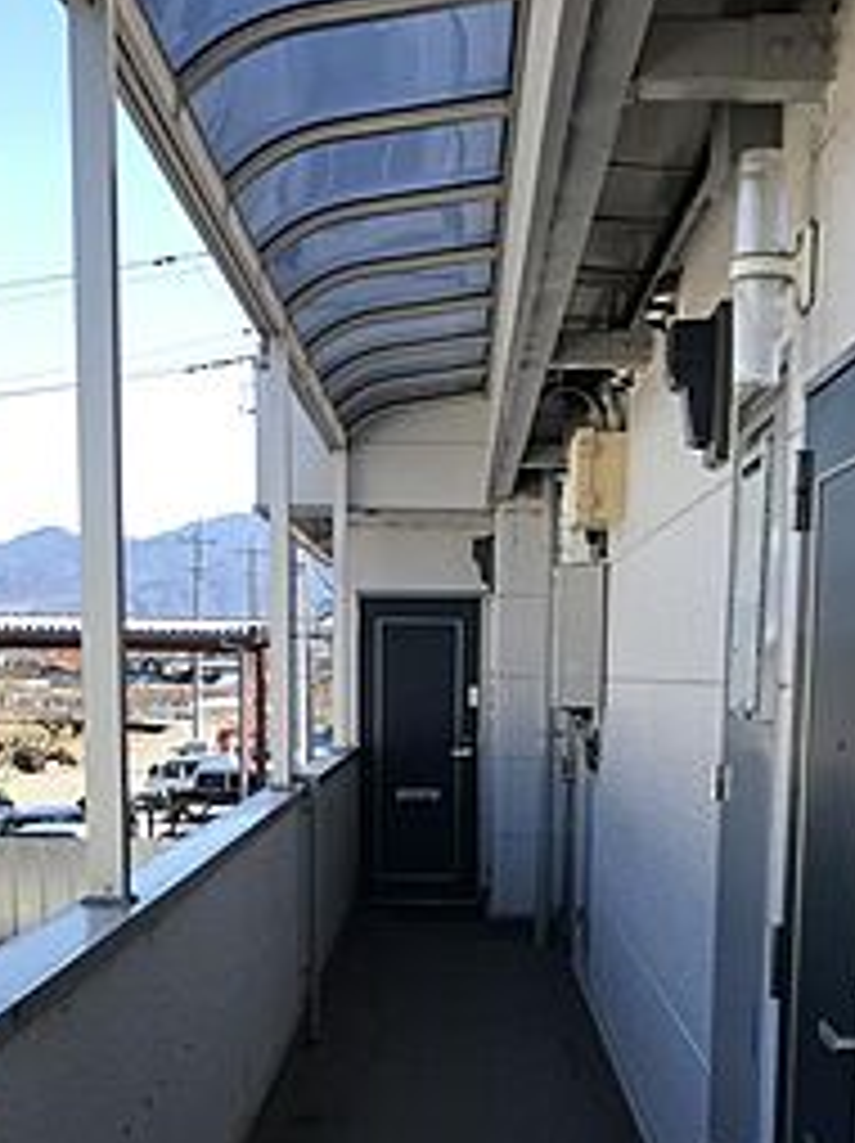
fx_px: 1748
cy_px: 972
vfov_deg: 34.7
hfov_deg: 27.5
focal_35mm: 53
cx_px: 459
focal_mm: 3.99
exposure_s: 1/660
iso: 20
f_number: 1.8
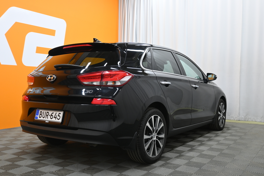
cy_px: 88
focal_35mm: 34
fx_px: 253
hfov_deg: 55.1
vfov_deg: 38.4
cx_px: 132
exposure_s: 1/40
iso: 400
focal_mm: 23
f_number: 4.2
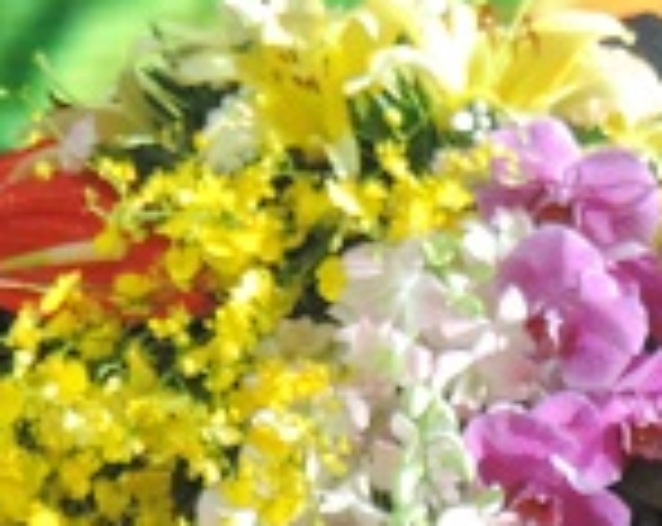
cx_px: 806
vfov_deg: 0.8
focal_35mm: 1998
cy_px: -171
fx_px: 39068
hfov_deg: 1.0
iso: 800
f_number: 4.9
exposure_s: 1/25
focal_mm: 89.1
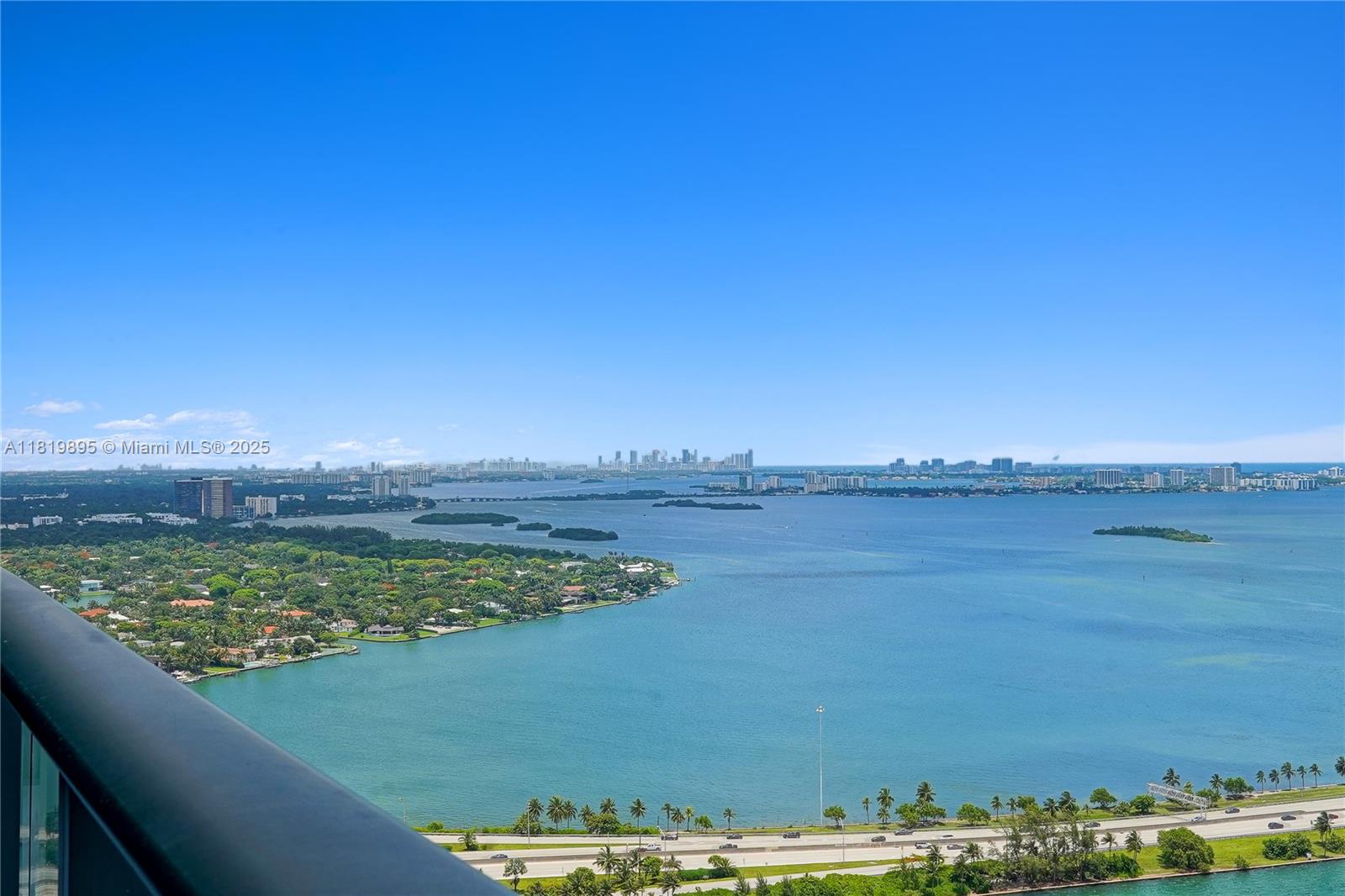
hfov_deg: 43.6
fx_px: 1681
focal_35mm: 45
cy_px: 448
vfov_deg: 29.9
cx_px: 672
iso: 250
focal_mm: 30
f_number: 14
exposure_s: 1/320
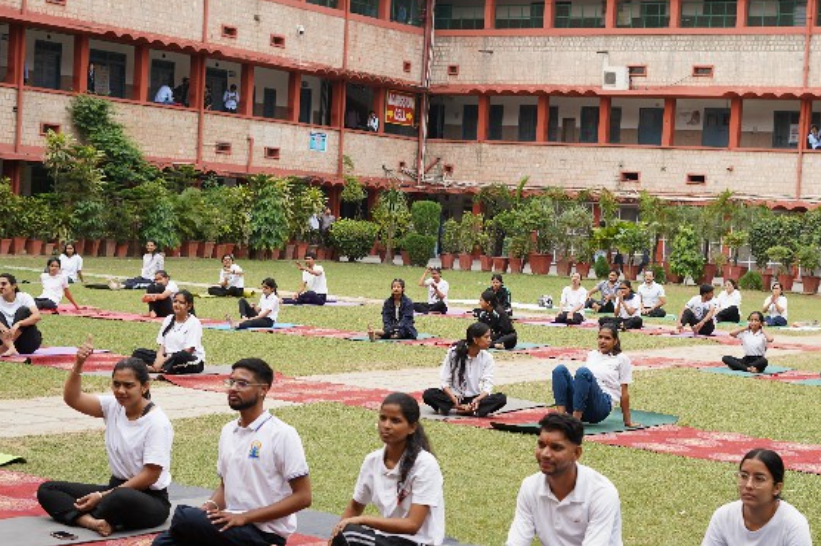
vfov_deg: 18.9
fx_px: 1641
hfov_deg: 28.0
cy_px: 303
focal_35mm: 72
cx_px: 530
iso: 100
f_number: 4
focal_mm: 50
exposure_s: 1/200
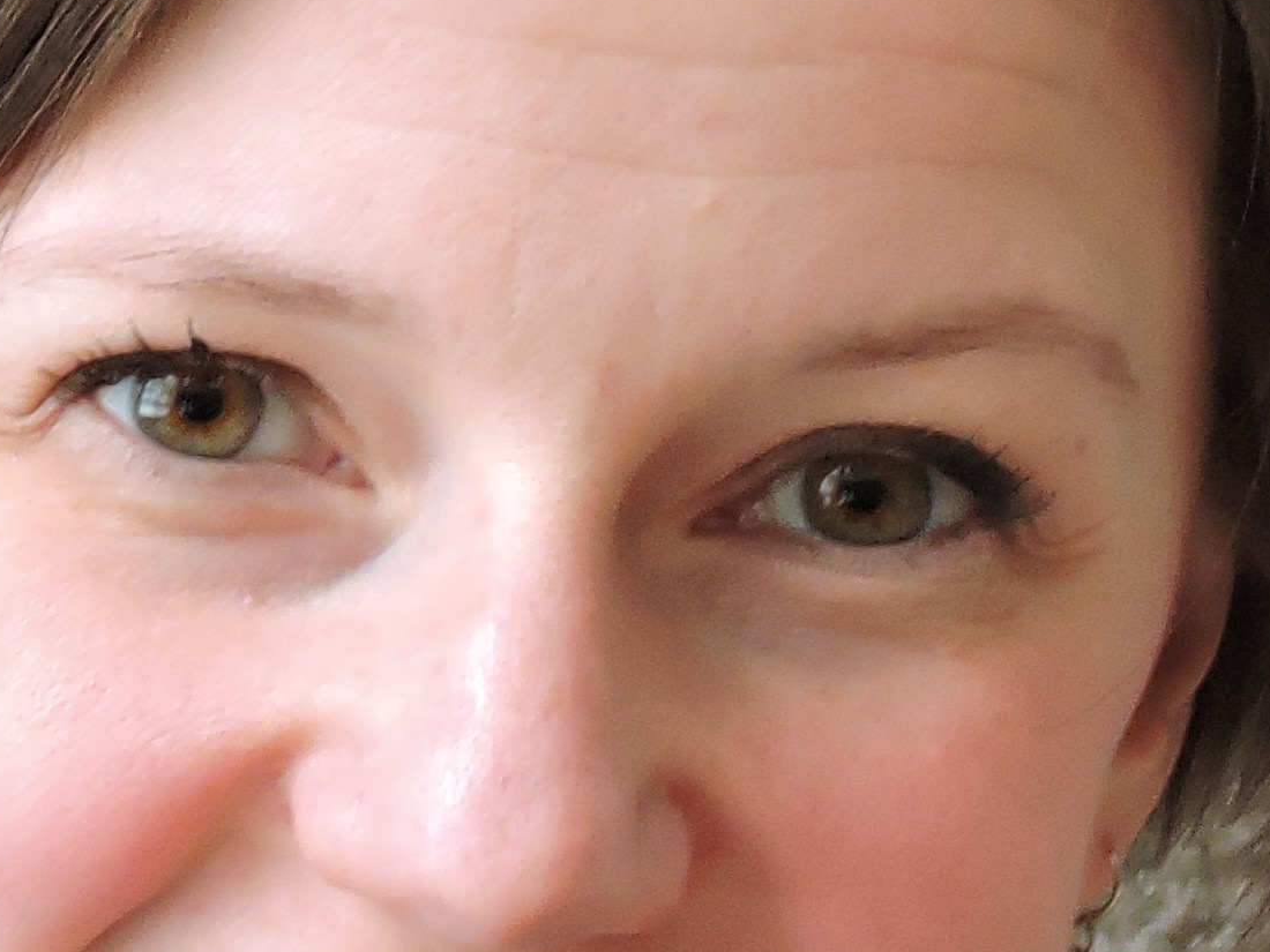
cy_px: 389
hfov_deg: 4.5
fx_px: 16143
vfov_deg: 3.4
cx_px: 521
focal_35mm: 440
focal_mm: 18.7
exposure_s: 1/25
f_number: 4.2
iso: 450
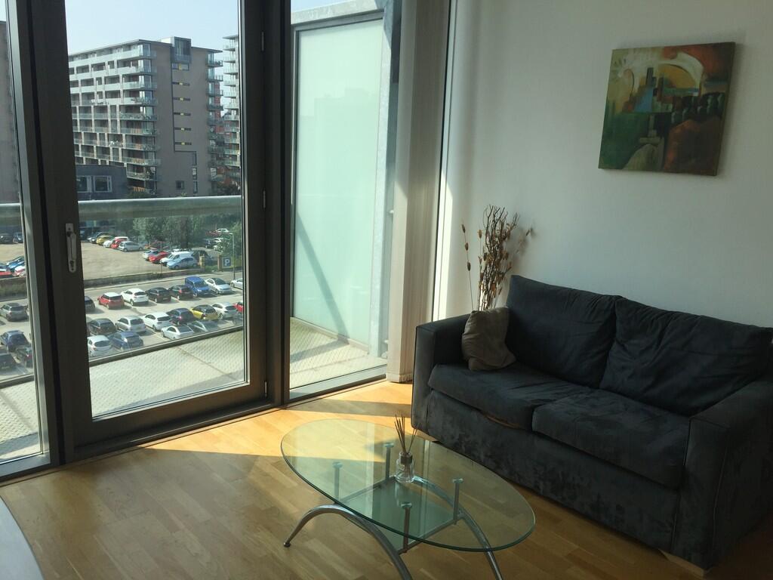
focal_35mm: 29
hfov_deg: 61.7
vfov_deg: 48.2
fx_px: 648
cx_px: 386
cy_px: 290
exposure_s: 1/1412
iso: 32
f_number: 2.2
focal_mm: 4.15
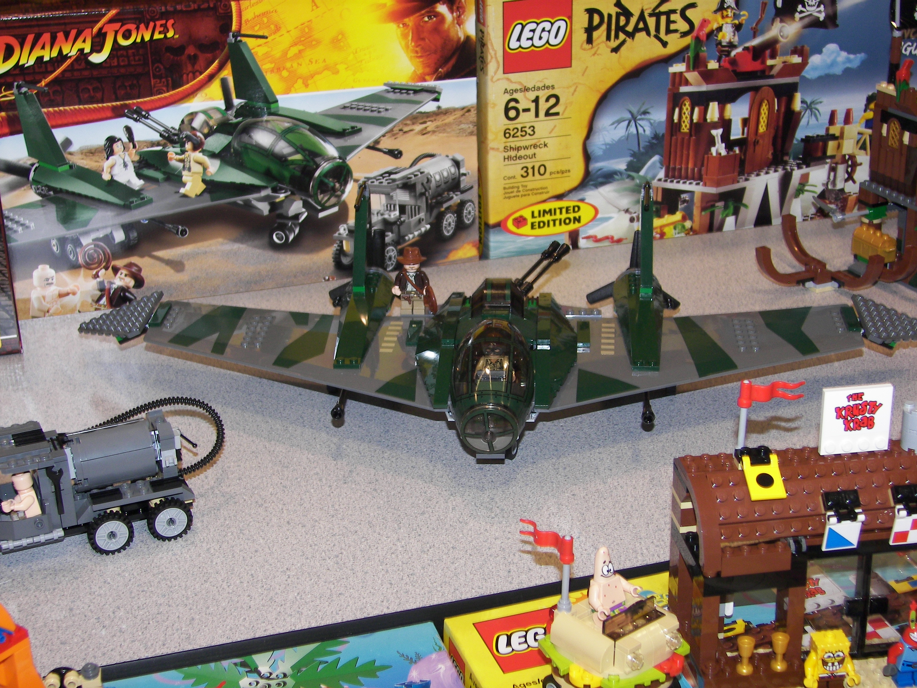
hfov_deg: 32.7
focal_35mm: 59
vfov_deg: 24.8
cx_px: 458
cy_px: 344
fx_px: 1563
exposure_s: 1/30
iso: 64
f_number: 2.8
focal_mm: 9.9
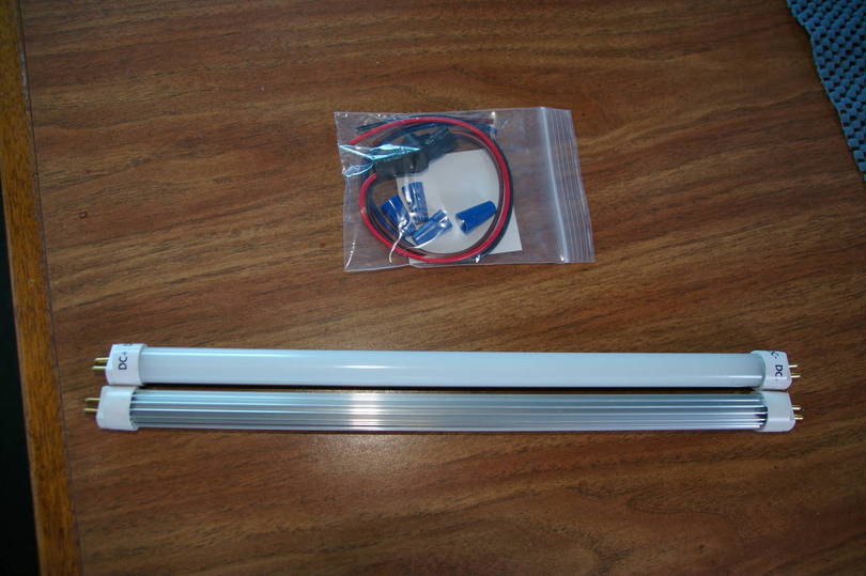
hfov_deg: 67.4
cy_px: 288
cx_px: 433
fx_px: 649
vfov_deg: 47.9
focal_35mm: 27
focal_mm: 18
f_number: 3.5
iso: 200
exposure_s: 1/30
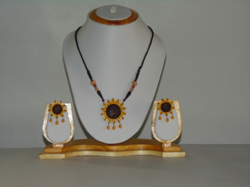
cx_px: 125
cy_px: 94
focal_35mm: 106
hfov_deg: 18.5
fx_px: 766
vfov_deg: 14.0
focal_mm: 19
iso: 100
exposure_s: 1/40
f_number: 4.5
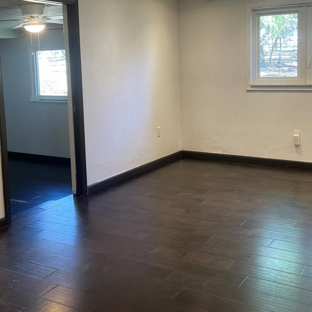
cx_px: 188
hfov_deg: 39.0
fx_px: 438
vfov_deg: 38.8
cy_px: 110
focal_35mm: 43
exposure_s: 1/60
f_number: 1.6
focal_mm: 5.1
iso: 80
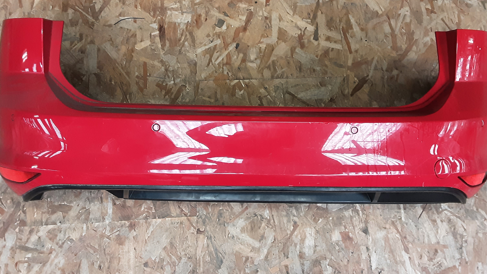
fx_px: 413
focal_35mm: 32
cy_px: 96
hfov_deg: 61.0
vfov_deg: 36.4
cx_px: 249
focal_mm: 2.91
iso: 250
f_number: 1.9
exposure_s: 1/25
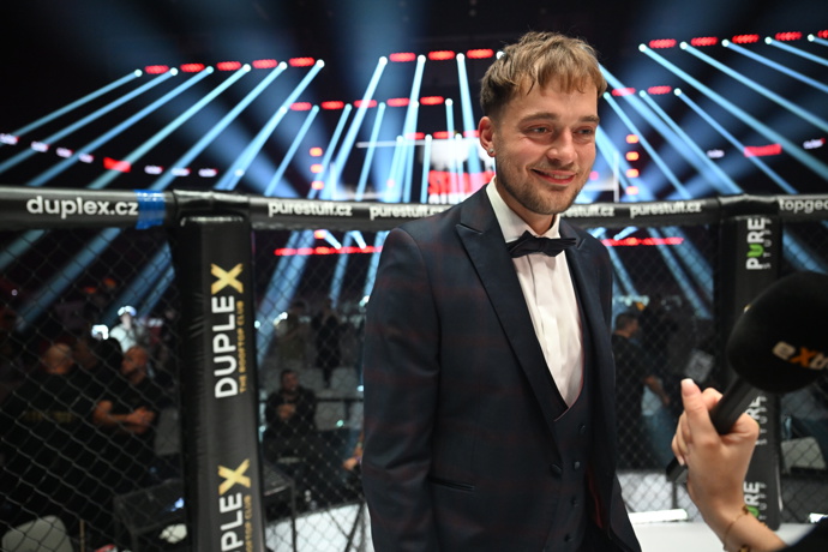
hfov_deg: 73.7
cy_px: 276
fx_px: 552
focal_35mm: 24
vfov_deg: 53.1
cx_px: 414
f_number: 2.8
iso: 4000
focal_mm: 24
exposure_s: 1/640
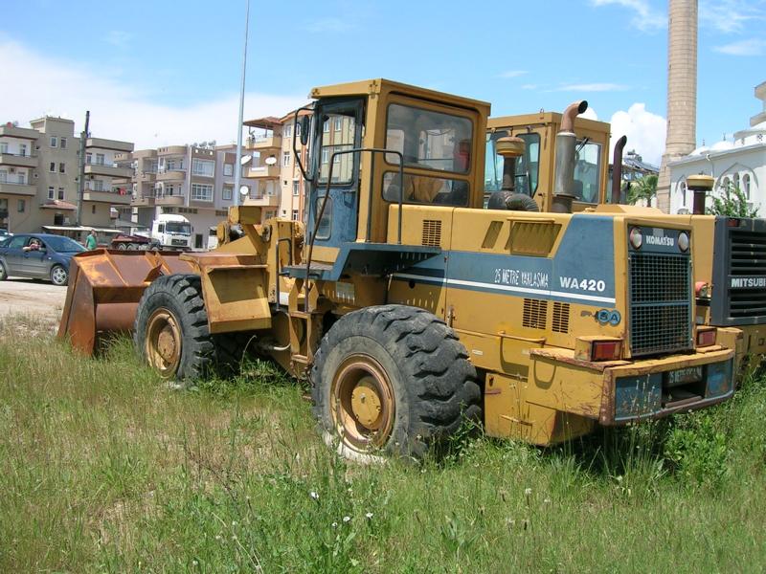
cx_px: 383
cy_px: 287
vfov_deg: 40.7
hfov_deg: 52.6
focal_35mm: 35
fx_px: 774
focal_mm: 5.4
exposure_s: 1/410
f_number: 4.8
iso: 50
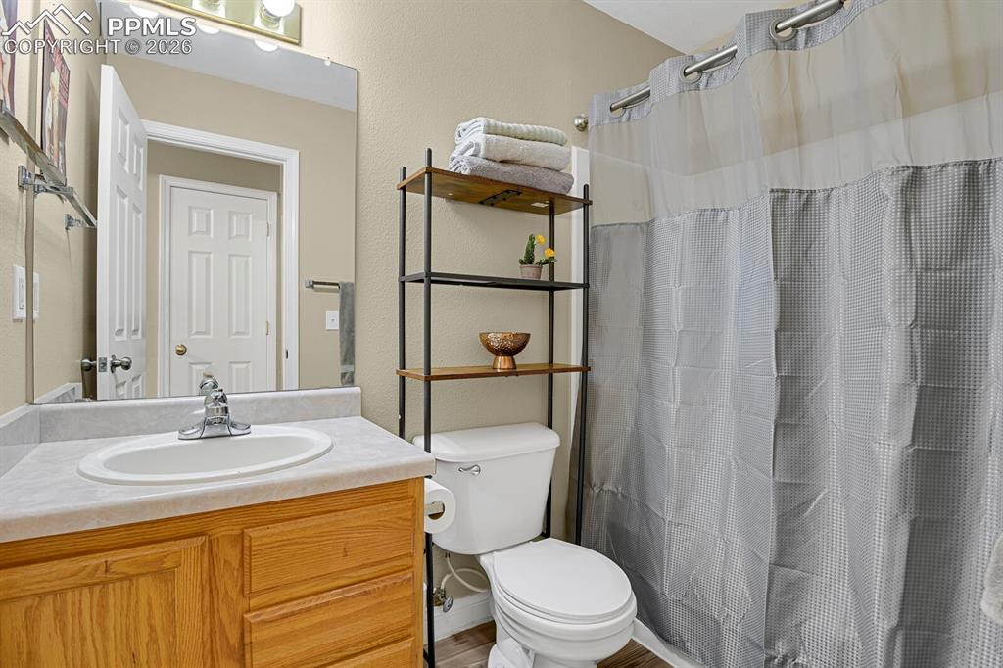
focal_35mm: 17
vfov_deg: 70.4
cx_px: 502
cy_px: 334
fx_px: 473
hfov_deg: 93.3
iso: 250
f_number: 8
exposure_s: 10
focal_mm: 17
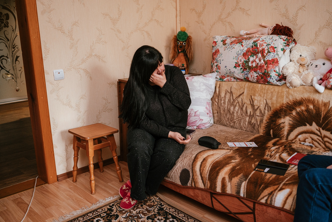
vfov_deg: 37.8
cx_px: 166
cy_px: 111
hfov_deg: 54.4
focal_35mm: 35
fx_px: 323
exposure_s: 1/125
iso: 500
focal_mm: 23
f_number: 1.4
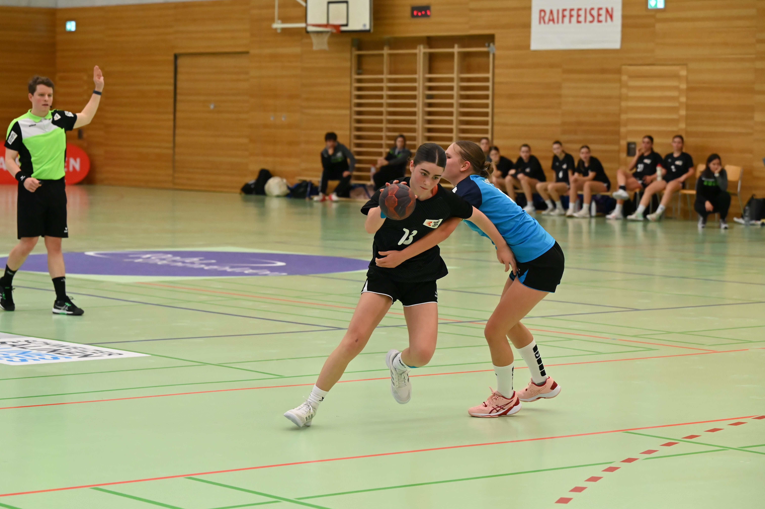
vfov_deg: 13.0
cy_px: 254
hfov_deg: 19.5
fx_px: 2230
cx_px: 382
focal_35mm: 105
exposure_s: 1/1250
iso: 8000
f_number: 5
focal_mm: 105
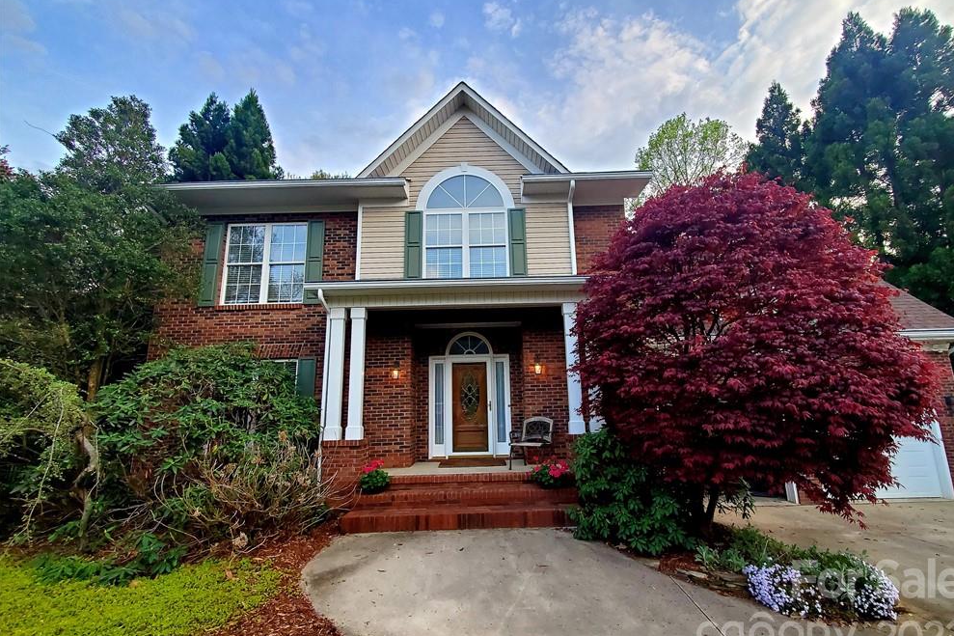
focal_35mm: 14
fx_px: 371
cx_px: 492
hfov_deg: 104.2
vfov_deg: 81.2
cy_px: 329
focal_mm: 1.8
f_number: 2.2
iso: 80
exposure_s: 1/120
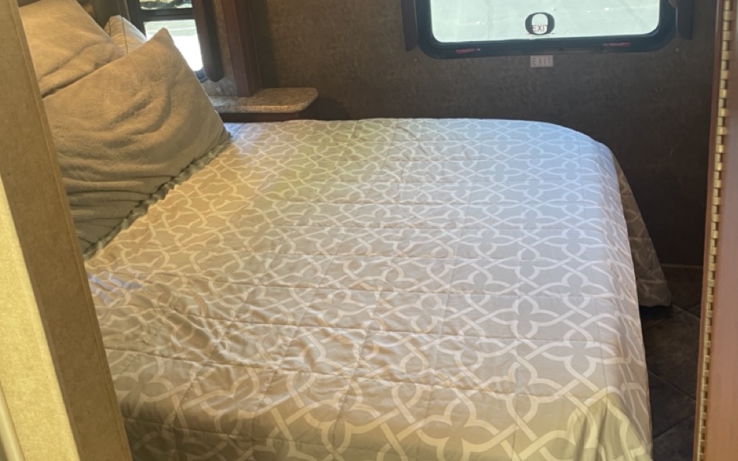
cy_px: 131
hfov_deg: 52.7
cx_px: 369
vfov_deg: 33.9
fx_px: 744
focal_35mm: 37
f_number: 1.6
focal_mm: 4.2
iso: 125
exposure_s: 1/80
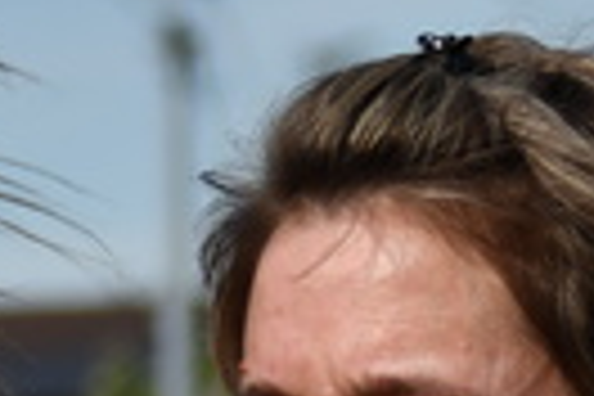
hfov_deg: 3.3
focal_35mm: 629
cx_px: 742
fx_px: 10378
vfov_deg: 2.2
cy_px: 846
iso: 100
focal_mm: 70
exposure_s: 1/1600
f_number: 4.5
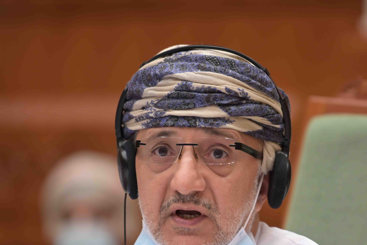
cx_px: 233
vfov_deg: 3.8
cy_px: 203
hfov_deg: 5.6
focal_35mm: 366
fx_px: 3731
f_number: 2.8
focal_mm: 200
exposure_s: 1/100
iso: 640
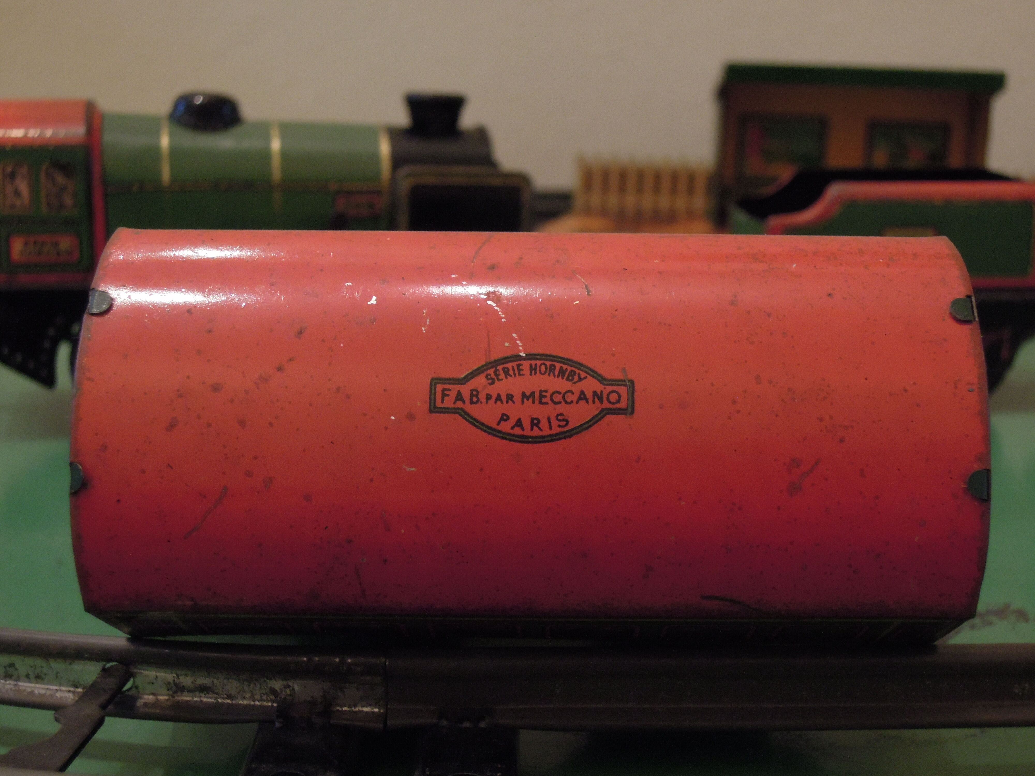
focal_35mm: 55
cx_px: 518
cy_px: 388
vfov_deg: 26.6
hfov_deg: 34.9
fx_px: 1644
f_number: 4
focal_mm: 9.9
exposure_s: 1/15
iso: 720
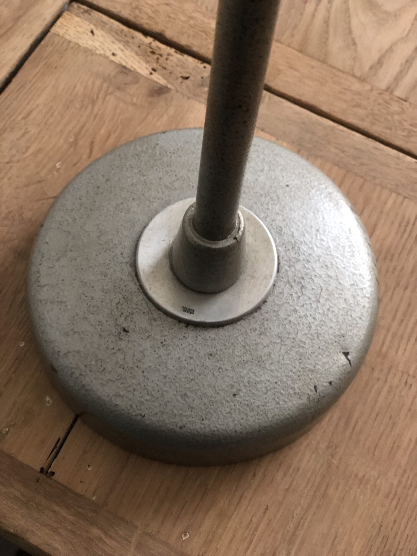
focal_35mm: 52
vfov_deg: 36.8
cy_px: 278
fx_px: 835
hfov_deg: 28.0
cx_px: 208
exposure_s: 1/11
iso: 160
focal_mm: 6
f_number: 2.4
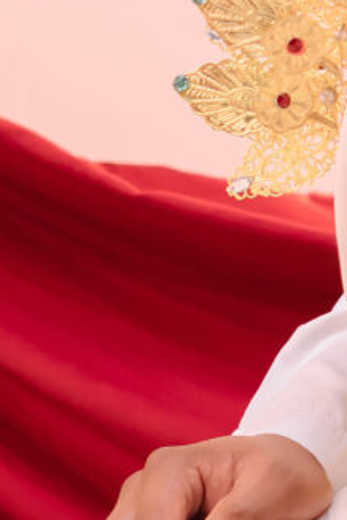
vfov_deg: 5.2
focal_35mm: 392
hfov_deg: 3.5
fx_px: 5667
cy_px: -6
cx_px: 817
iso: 800
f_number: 2.8
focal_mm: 50
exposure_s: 1/160
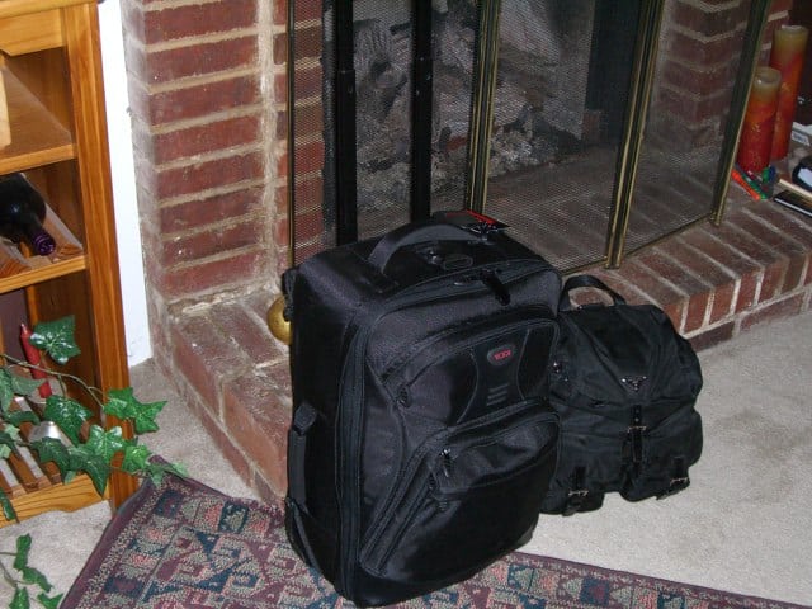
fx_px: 1290
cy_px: 304
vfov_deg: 26.6
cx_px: 406
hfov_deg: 34.9
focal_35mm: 55
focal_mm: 9
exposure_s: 1/60
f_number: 3.3
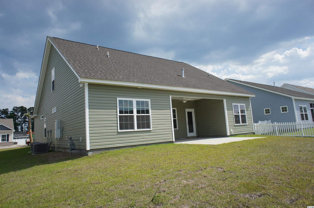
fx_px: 209
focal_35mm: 24
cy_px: 104
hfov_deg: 73.8
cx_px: 157
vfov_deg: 53.0
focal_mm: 16
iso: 200
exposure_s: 1/1250
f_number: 4.5
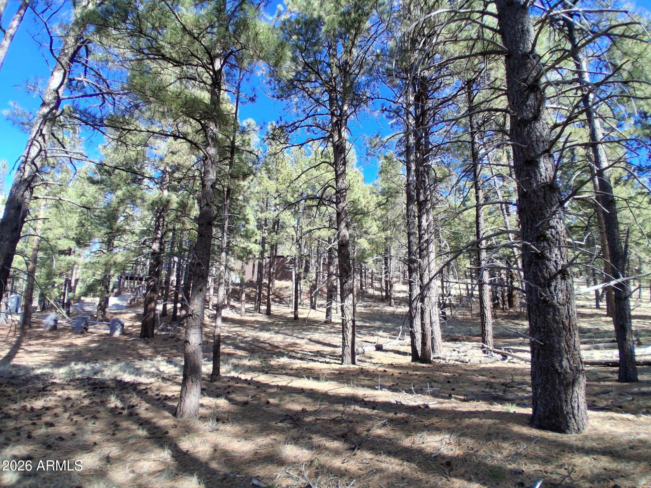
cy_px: 244
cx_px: 326
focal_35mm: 17
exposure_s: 1/334
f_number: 2.2
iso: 50
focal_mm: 1.4
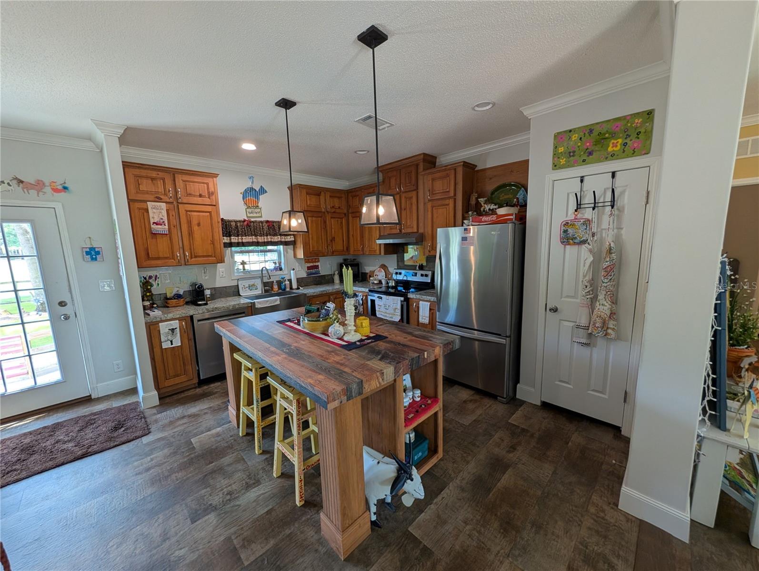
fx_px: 263
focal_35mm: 12
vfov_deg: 94.6
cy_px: 286
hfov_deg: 110.5
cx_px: 380
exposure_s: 1/120
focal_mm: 2.02
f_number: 1.7
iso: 108
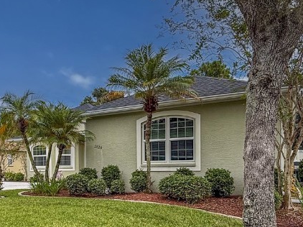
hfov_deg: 52.8
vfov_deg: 41.4
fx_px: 297
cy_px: 146
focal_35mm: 34
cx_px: 97
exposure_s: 1/1600
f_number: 2.2
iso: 50
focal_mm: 2.22
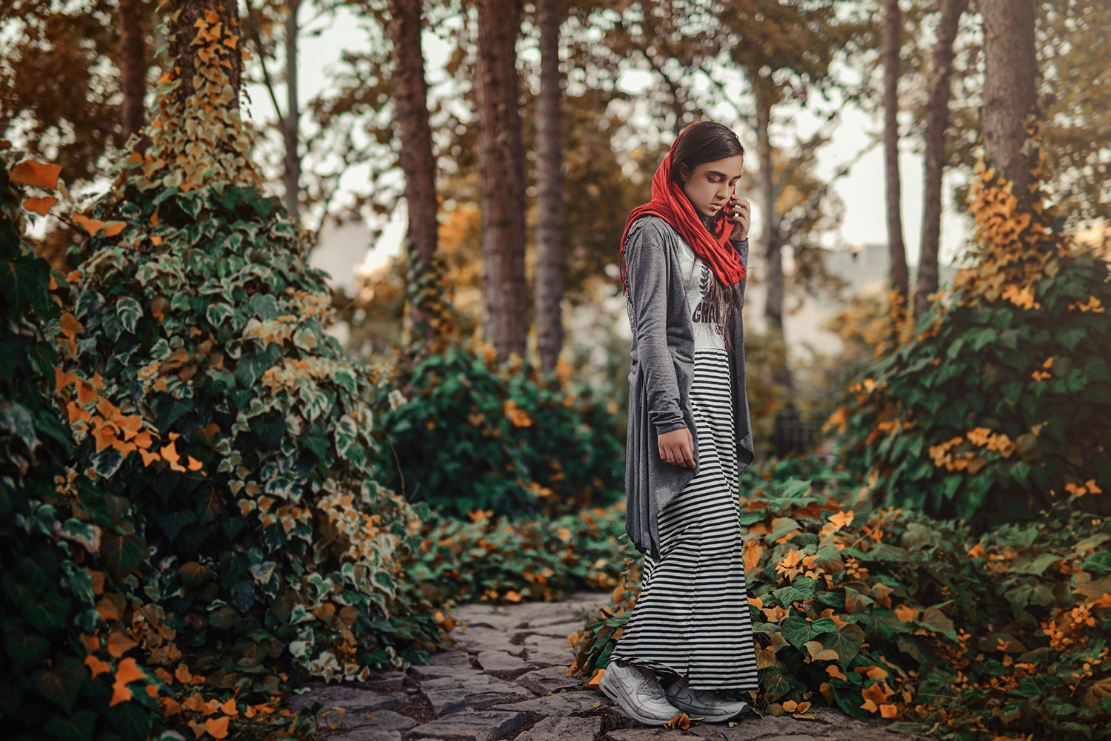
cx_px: 556
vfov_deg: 27.0
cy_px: 370
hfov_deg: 39.6
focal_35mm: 50
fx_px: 1543
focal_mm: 50
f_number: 1.4
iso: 80
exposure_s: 1/125
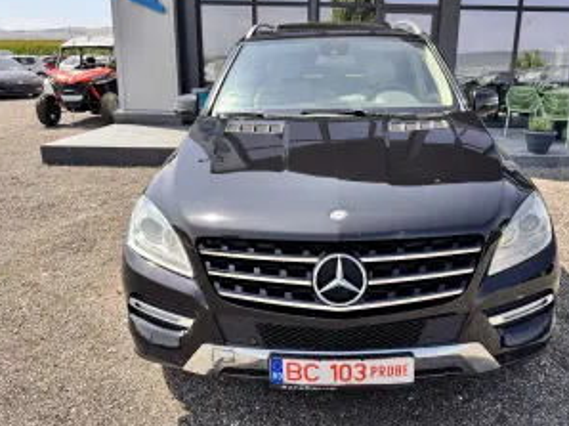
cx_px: 323
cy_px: 199
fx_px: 476
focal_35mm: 29
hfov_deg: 61.5
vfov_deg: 48.1
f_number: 1.78
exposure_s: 1/1560
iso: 80
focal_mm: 6.76
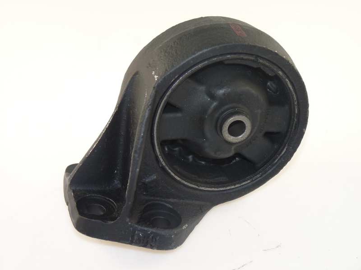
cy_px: 135
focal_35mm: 81
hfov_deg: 24.1
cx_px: 180
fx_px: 845
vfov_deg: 18.2
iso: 100
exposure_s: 1/80
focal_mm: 14.4
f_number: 3.4
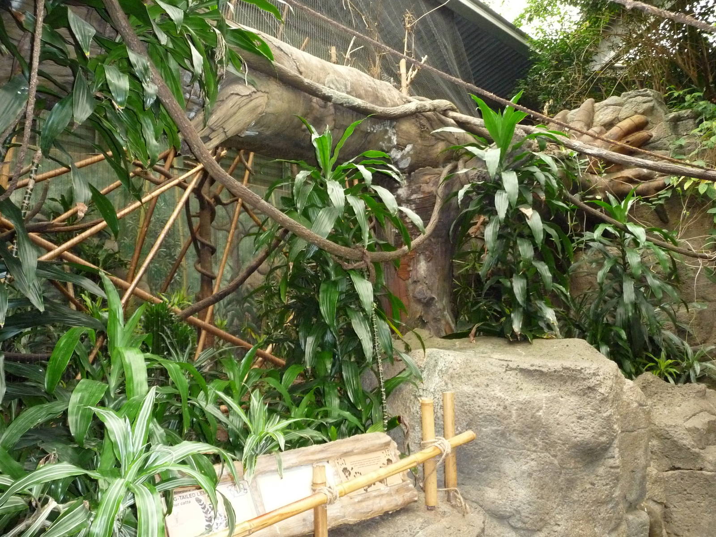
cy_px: 268
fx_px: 579
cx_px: 358
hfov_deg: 63.4
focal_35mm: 28
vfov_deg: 49.7
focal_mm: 4.7
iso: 500
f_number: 3.3
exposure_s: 1/30
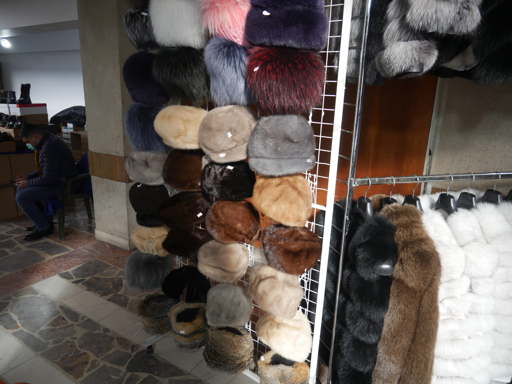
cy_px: 192
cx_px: 256
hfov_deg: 71.6
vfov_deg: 56.8
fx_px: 355
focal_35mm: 24
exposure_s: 1/60
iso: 250
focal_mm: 12
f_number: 3.5
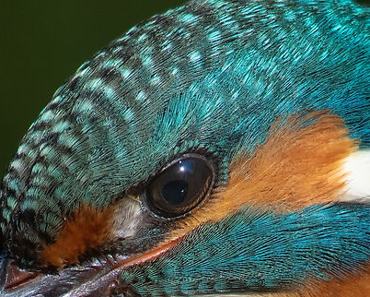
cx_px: 165
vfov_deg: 0.5
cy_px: 621
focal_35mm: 3360
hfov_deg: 0.6
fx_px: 36812
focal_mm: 600
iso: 640
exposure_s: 1/800
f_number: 11
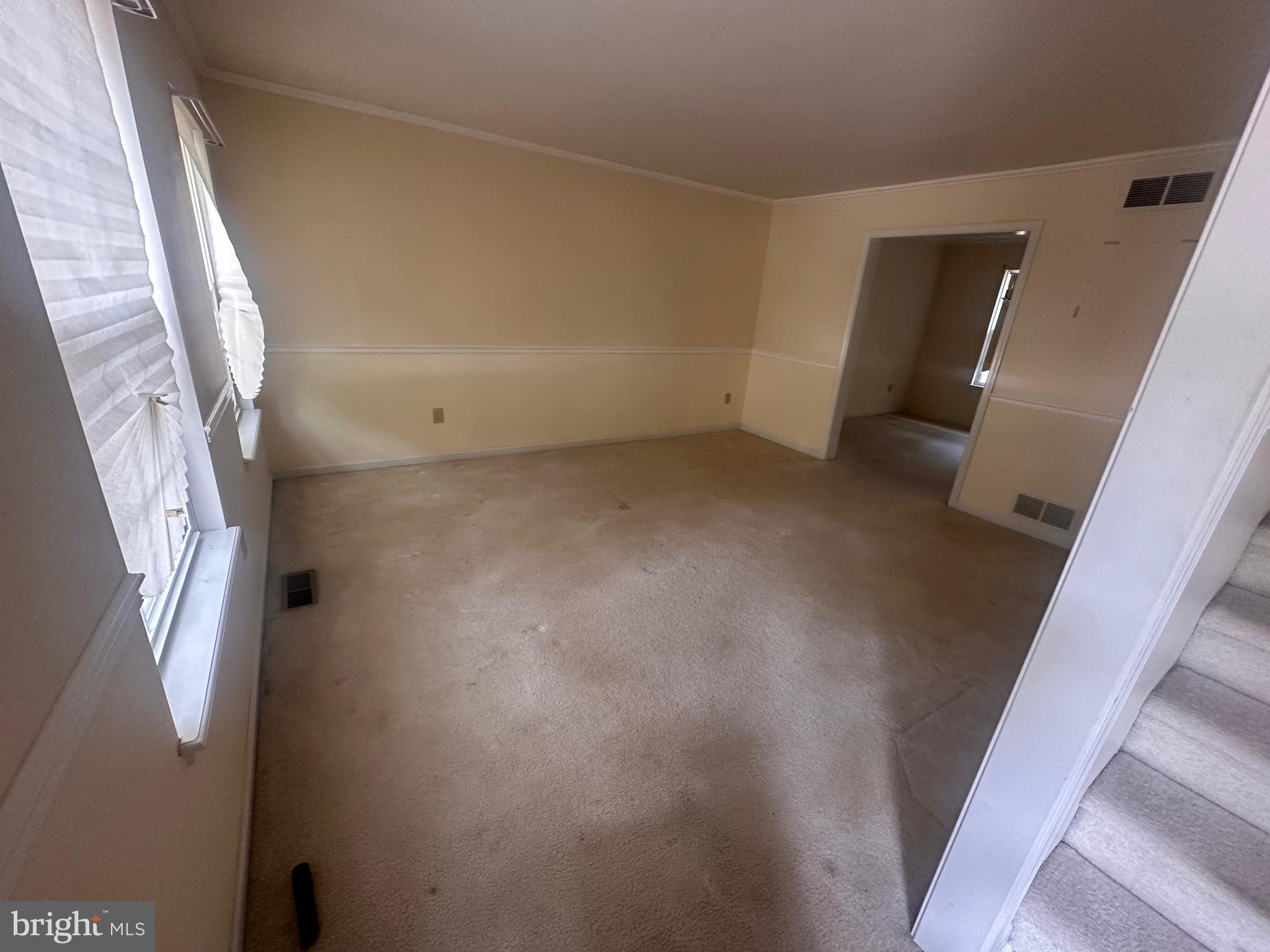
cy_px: 476
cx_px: 635
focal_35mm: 14
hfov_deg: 102.1
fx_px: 514
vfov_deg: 85.7
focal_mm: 2.22
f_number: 2.2
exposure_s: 1/60
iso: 400
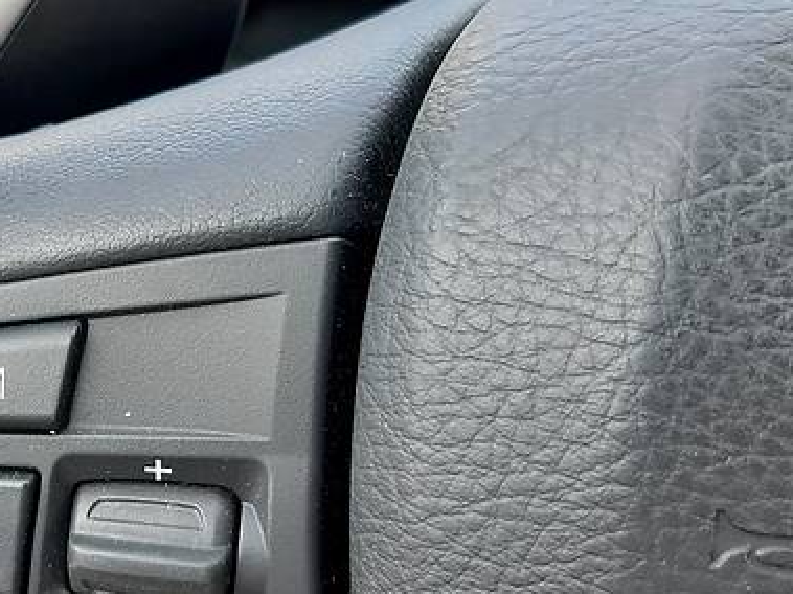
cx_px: 128
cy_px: 324
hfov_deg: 32.6
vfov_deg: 25.6
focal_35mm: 57
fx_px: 1305
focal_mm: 3.9
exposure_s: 1/50
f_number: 1.7
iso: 160
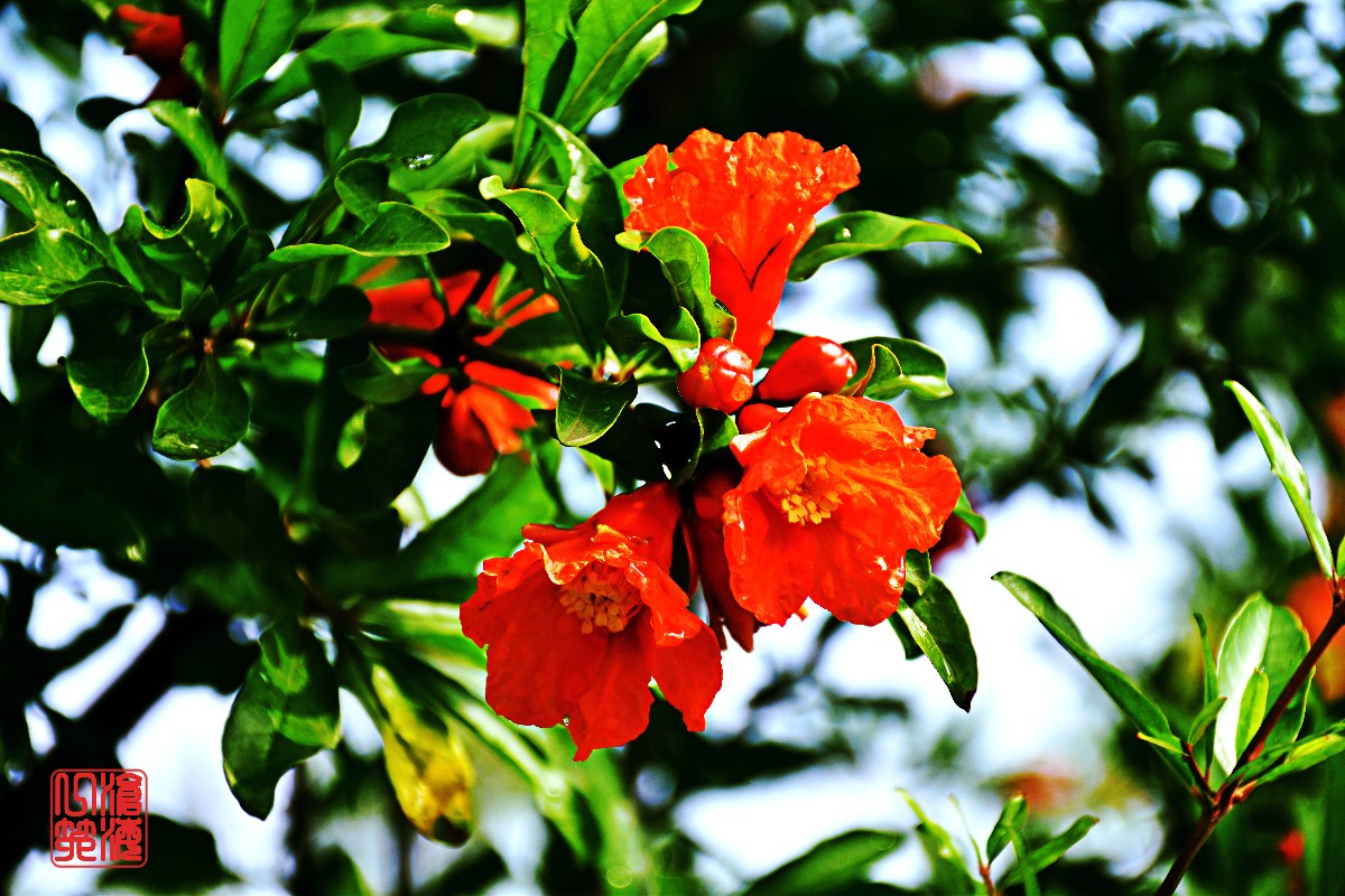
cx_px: 672
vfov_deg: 12.2
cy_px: 448
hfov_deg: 18.2
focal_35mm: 112
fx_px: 4203
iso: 100
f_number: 5
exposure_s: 1/160
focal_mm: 75
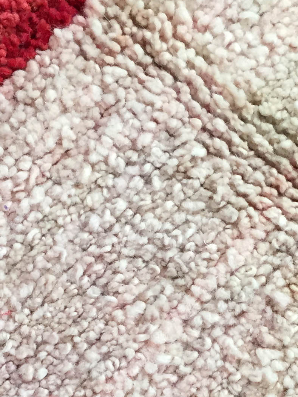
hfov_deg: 16.4
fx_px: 1033
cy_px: 514
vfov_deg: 20.0
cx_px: 154
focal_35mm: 90
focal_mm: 4.15
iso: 100
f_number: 2.2
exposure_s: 1/33
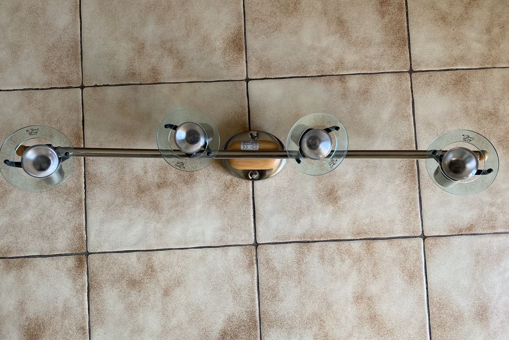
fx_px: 396
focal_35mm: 28
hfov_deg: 65.5
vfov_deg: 46.4
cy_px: 171
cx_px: 261
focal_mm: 4.25
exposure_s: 1/121
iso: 64
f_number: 1.8
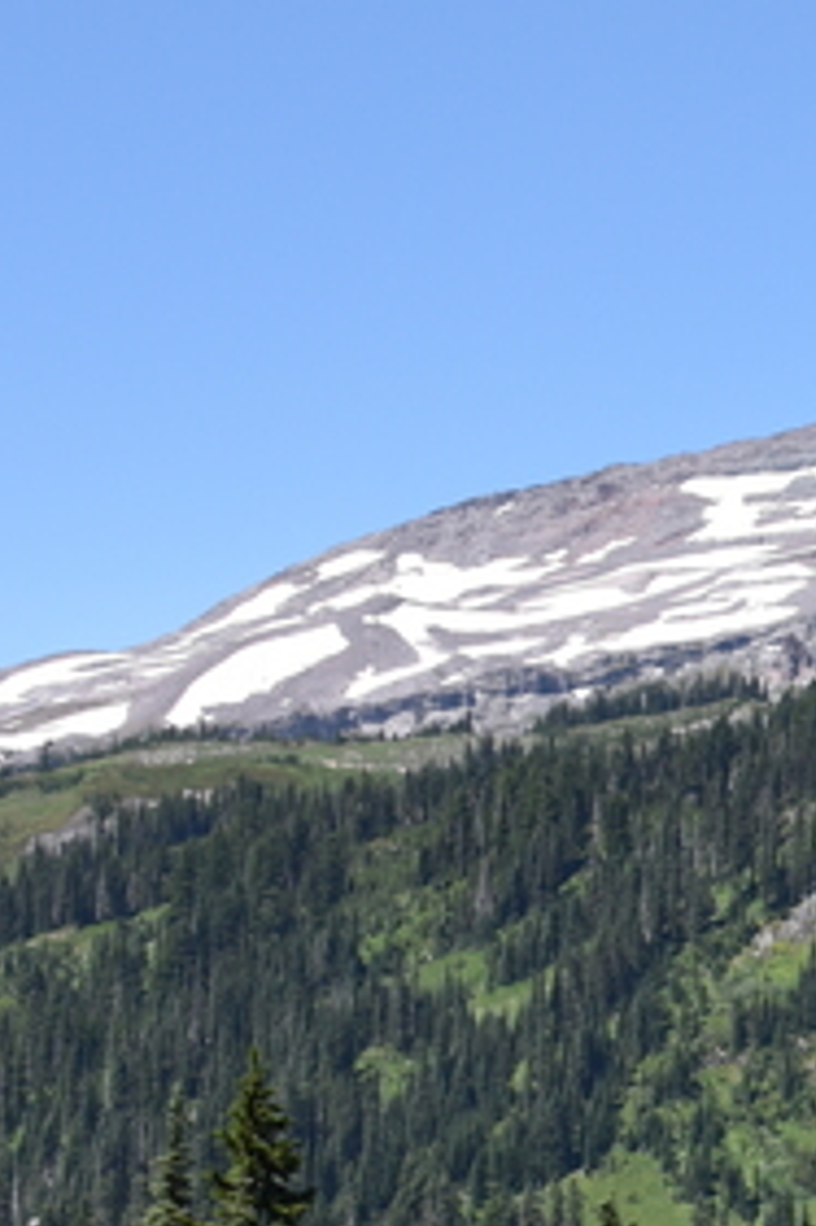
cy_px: 881
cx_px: 1501
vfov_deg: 14.0
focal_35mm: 146
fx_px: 4970
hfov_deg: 9.0
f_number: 8
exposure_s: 1/250
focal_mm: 32
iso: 100
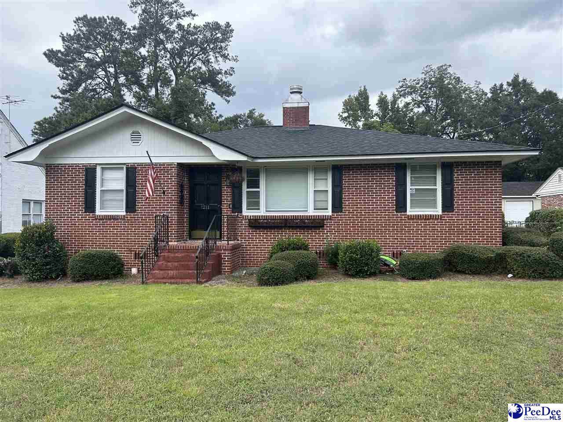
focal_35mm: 26
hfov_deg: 67.3
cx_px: 282
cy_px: 211
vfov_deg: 53.1
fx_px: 423
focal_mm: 5.7
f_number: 1.5
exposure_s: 1/1838
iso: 50
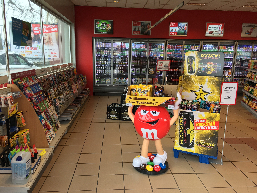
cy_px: 96
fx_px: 215
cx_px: 128
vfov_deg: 48.2
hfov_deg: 61.7
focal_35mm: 29
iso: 25
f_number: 2.2
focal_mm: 4.15
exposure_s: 1/50
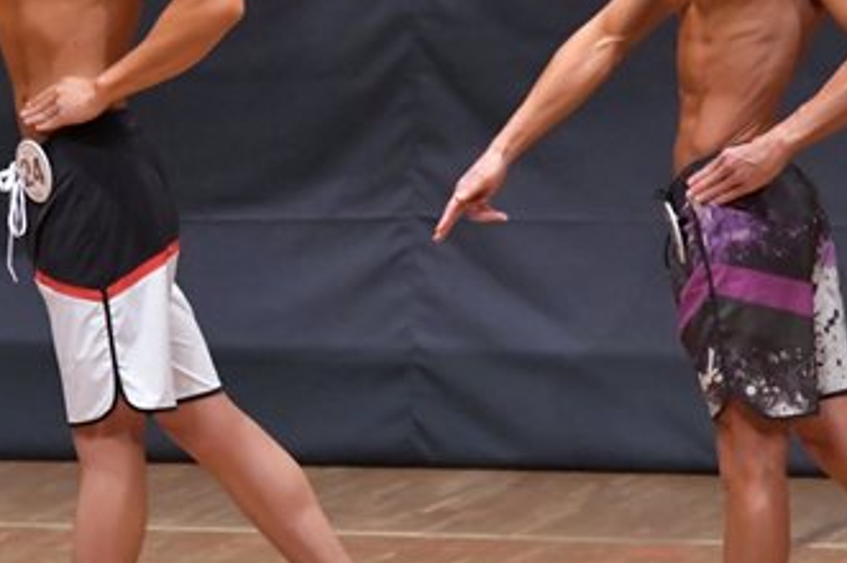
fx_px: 14878
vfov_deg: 2.2
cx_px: 65
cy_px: 210
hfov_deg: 3.3
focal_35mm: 633
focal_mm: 180
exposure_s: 1/400
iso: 6400
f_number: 5.6
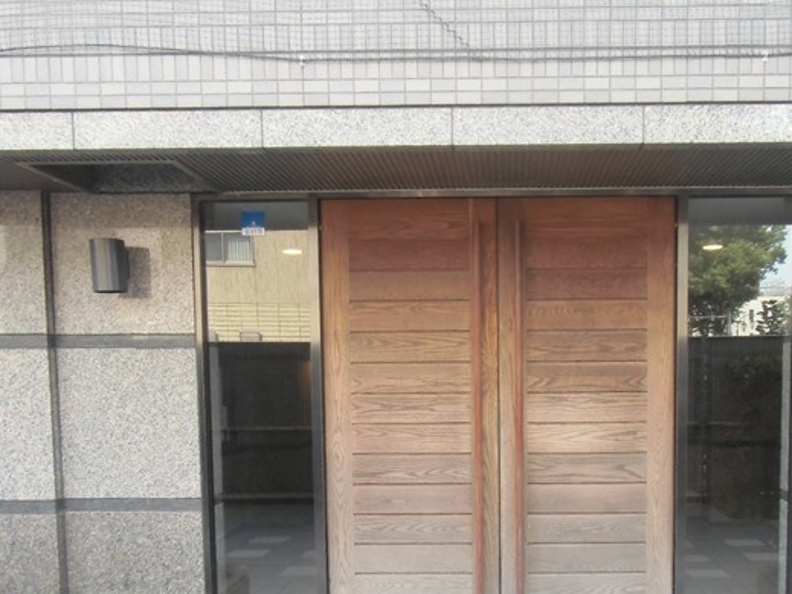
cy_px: 455
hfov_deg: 49.6
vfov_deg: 37.6
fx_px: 846
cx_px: 499
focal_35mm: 37
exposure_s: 1/125
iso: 200
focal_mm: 4.24
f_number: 3
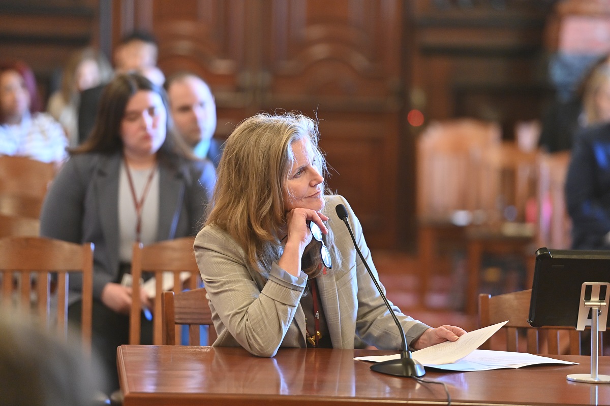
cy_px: 203
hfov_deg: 10.3
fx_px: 3389
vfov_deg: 6.9
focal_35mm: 200
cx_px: 305
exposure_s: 1/160
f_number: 2.8
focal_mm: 200
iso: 3200
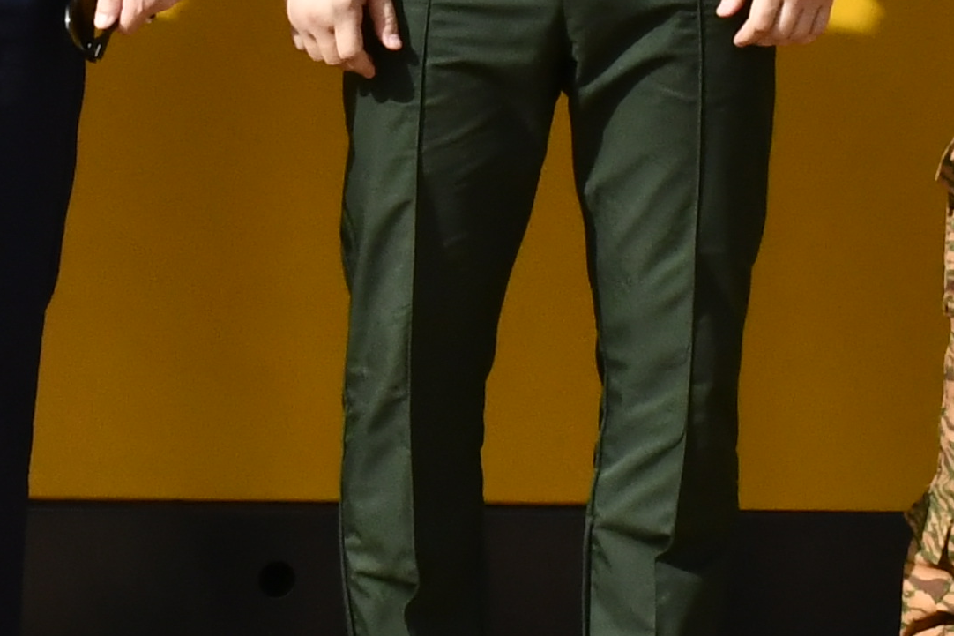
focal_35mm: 247
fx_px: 6544
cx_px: 208
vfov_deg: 5.5
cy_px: -72
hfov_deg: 8.3
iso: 1600
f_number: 16
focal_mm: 32
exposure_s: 1/1000
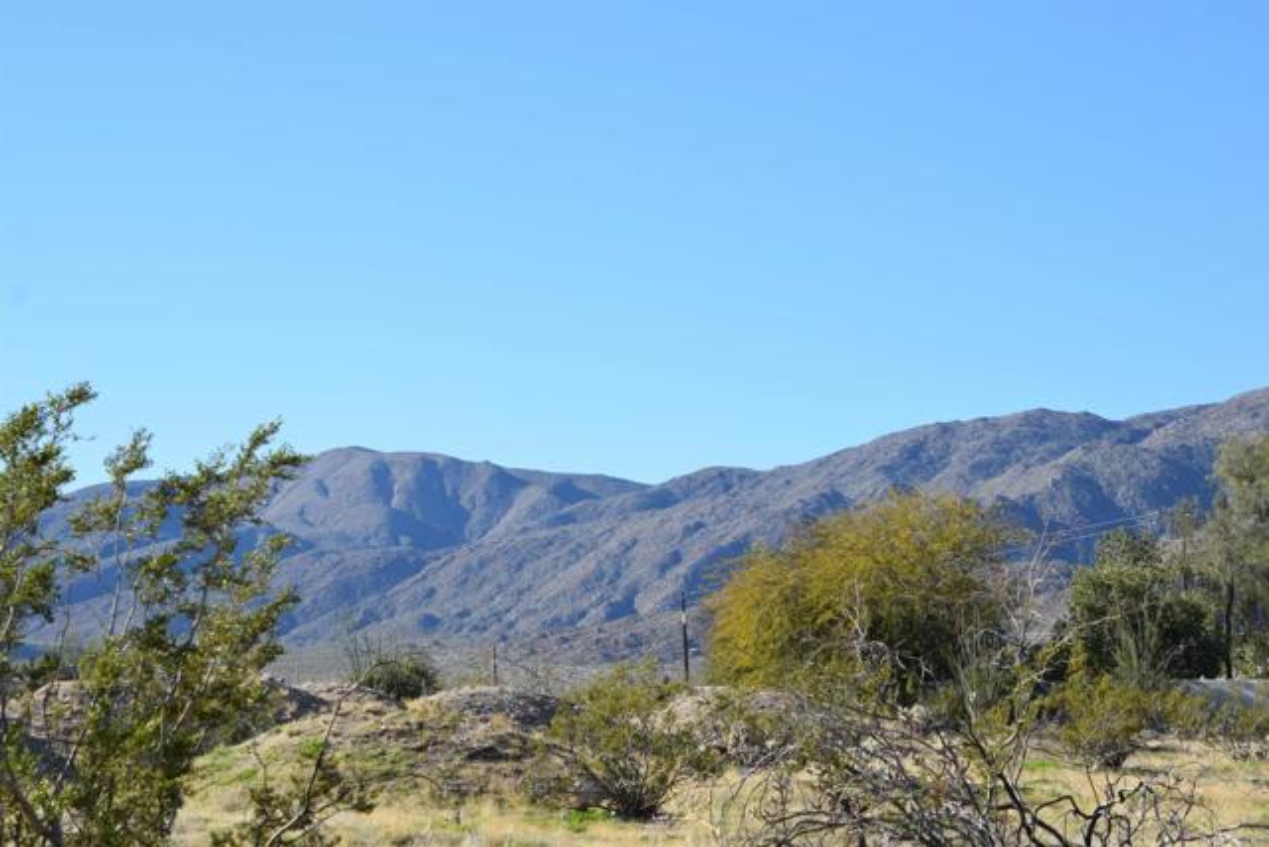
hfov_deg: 27.0
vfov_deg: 18.2
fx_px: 2644
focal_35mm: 75
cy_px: 424
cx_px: 634
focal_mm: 50
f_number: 9
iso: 200
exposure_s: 1/320
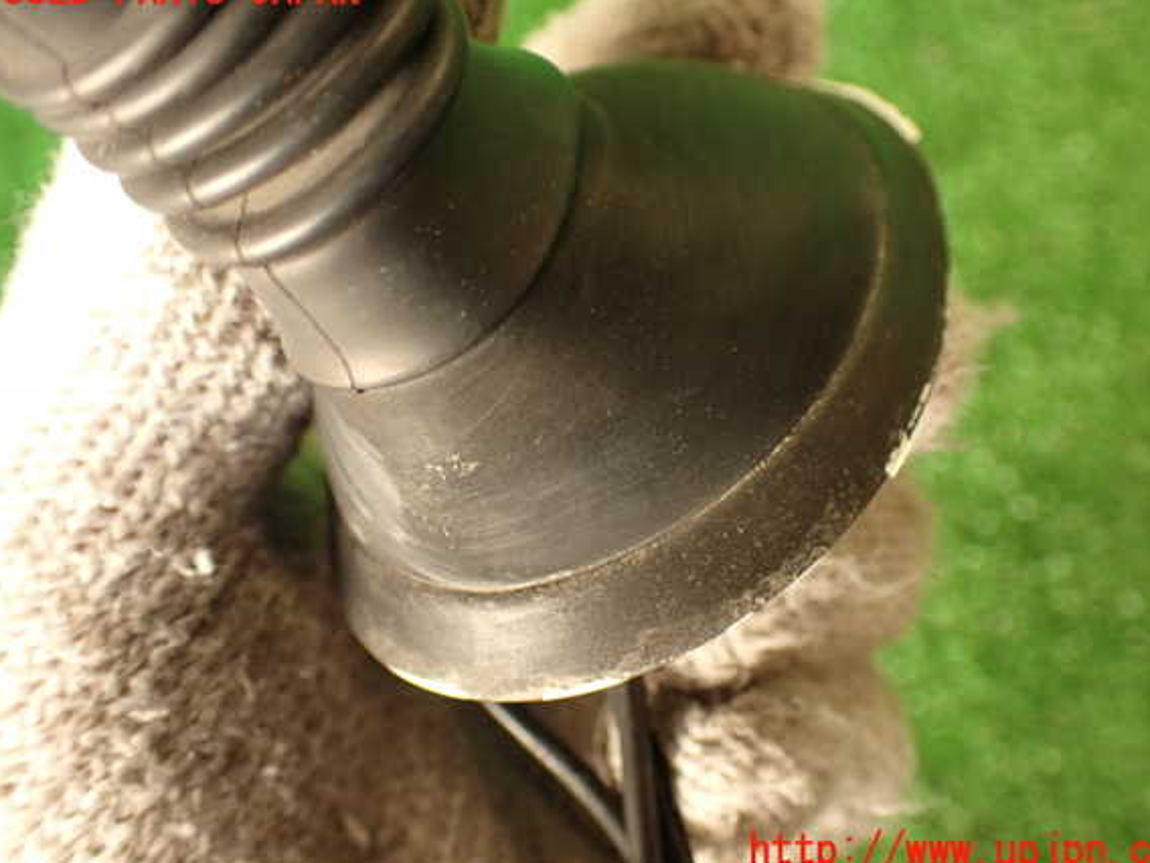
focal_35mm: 38
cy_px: 421
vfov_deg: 37.7
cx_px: 599
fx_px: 1262
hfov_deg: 49.0
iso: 200
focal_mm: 6.37
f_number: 2.5
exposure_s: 1/40
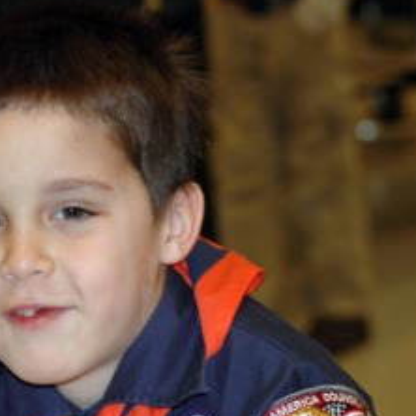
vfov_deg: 9.1
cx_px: 54
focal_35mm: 193
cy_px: 245
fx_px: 2624
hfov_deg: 9.0
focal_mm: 70
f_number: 4
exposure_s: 1/60
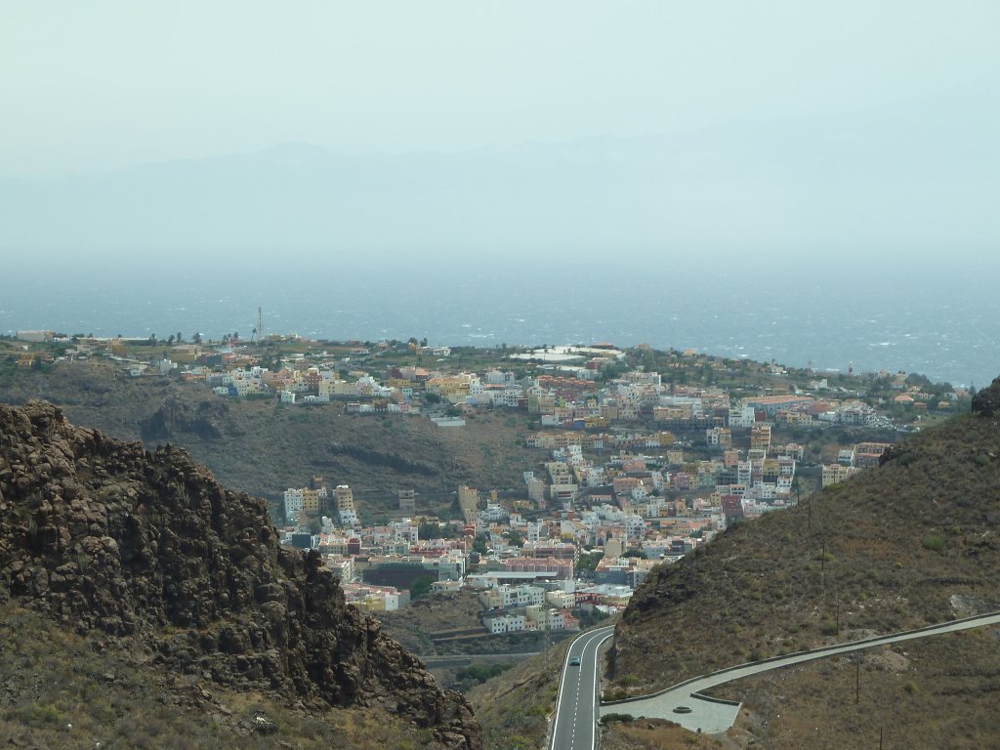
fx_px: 2773
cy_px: 375
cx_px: 500
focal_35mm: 96
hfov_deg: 20.4
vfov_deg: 15.4
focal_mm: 15.8
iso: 80
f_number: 4.3
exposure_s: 1/400
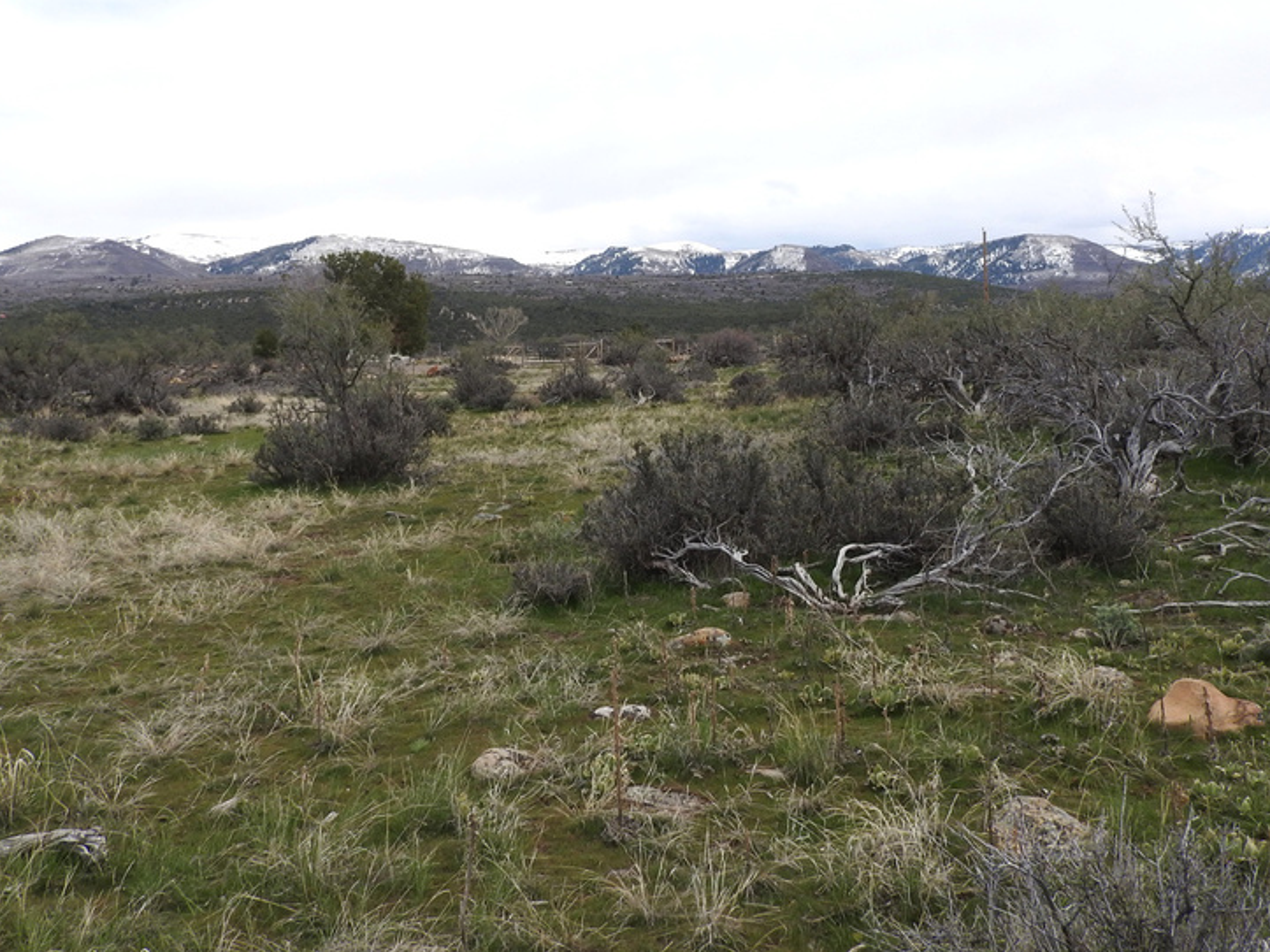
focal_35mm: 34
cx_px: 662
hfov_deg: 53.9
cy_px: 332
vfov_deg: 41.3
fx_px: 1247
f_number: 3.8
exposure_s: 1/1600
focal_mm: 4.3
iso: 100
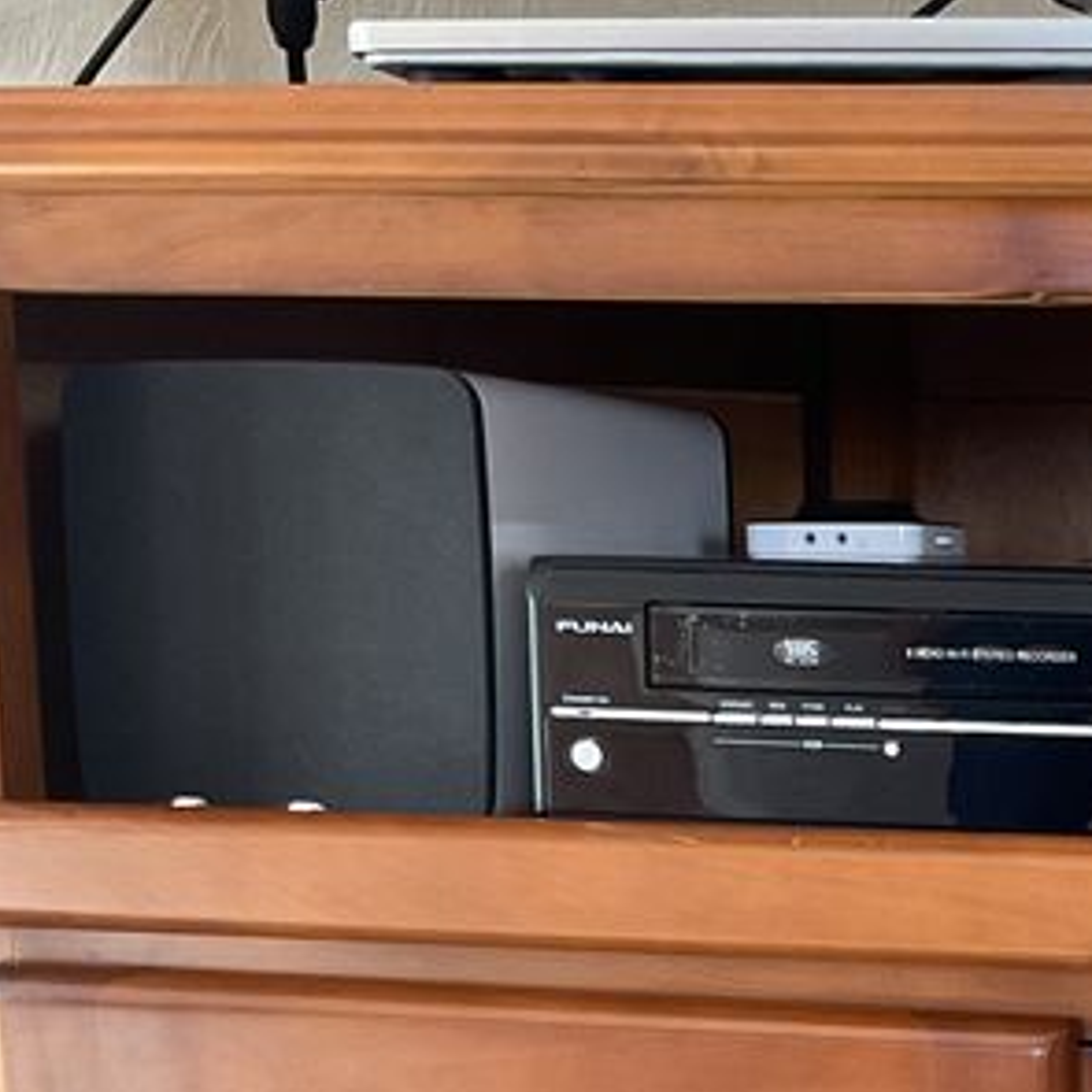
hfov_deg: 18.9
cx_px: 1281
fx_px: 3105
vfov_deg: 19.0
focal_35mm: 87
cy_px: 1262
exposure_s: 1/60
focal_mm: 3
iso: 160
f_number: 1.8
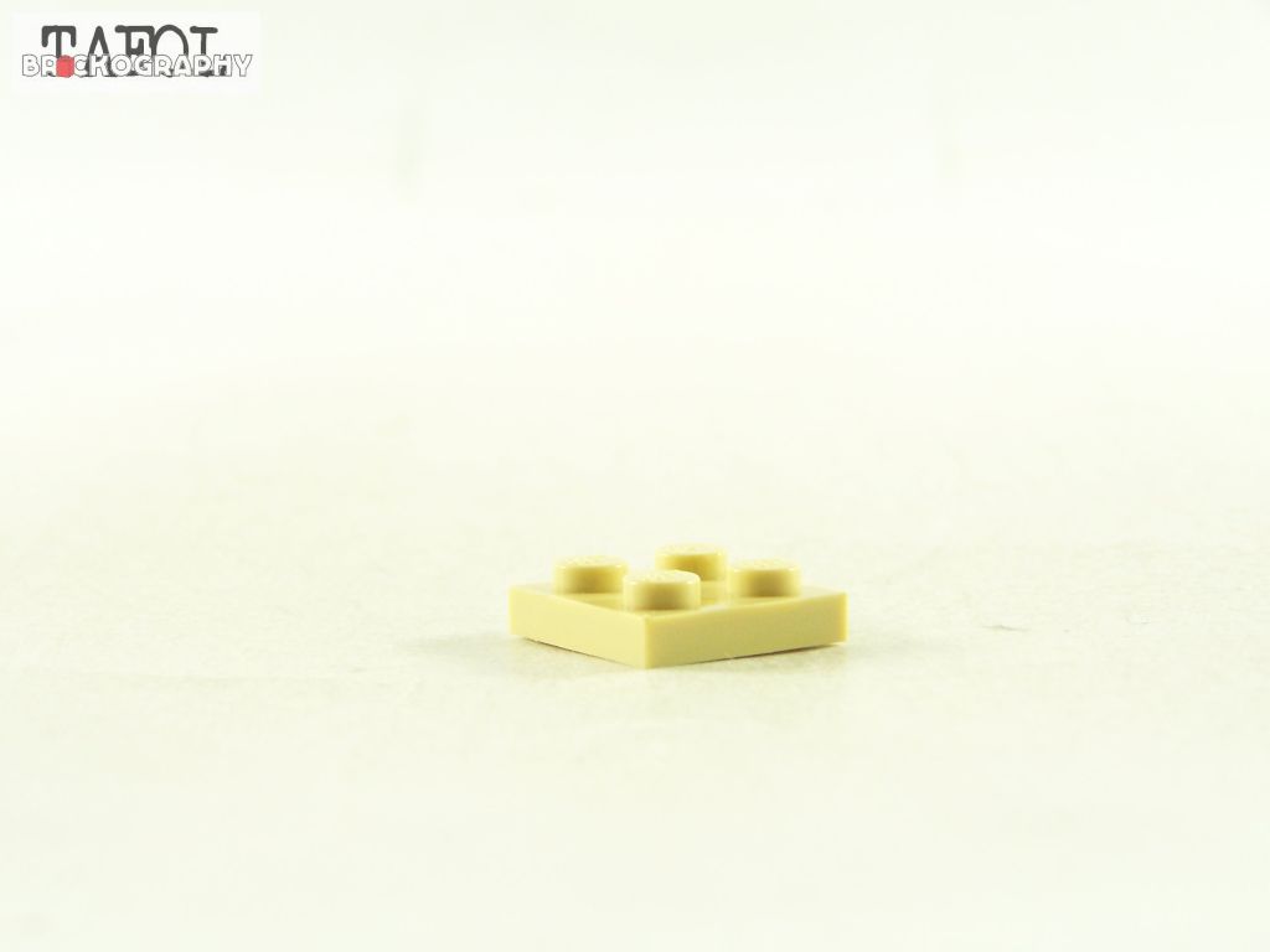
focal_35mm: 82
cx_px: 635
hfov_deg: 23.8
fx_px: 3008
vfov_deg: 18.0
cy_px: 476
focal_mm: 13.7
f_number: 3.6
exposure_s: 1/30
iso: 200
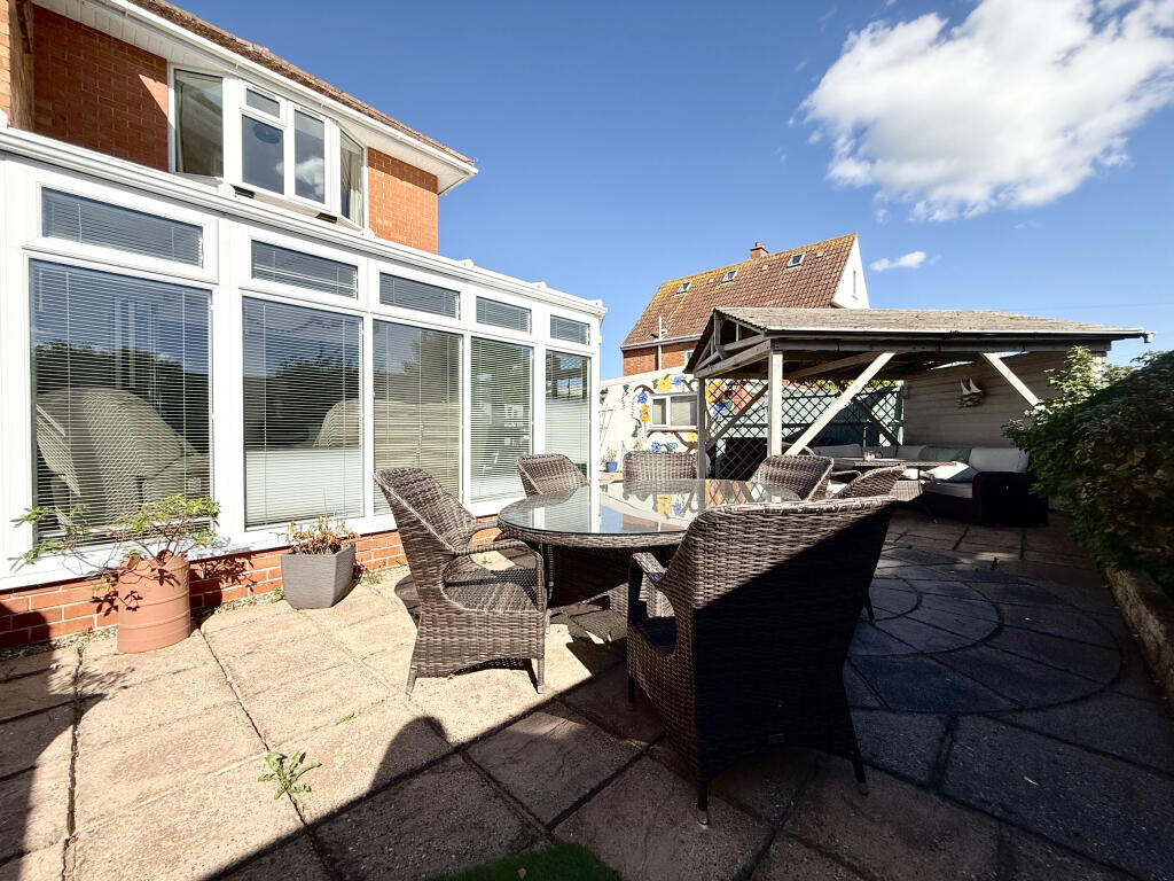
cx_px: 587
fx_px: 475
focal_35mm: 14
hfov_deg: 102.1
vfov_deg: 85.7
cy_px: 440
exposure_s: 1/2611
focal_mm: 2.22
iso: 50
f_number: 2.2
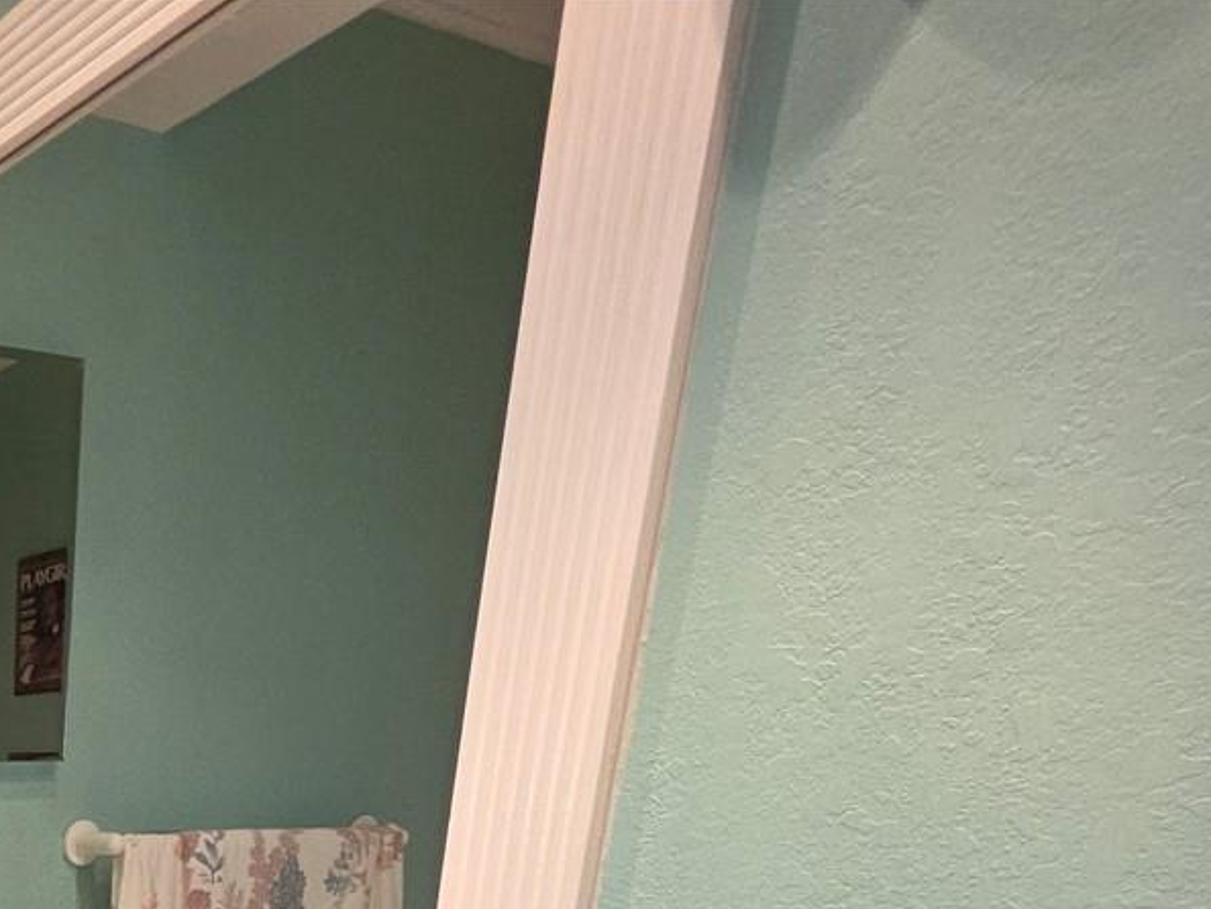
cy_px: 1219
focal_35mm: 35
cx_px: -283
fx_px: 1225
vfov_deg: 30.7
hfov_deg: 37.6
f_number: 1.9
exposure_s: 1/60
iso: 125
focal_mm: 2.2
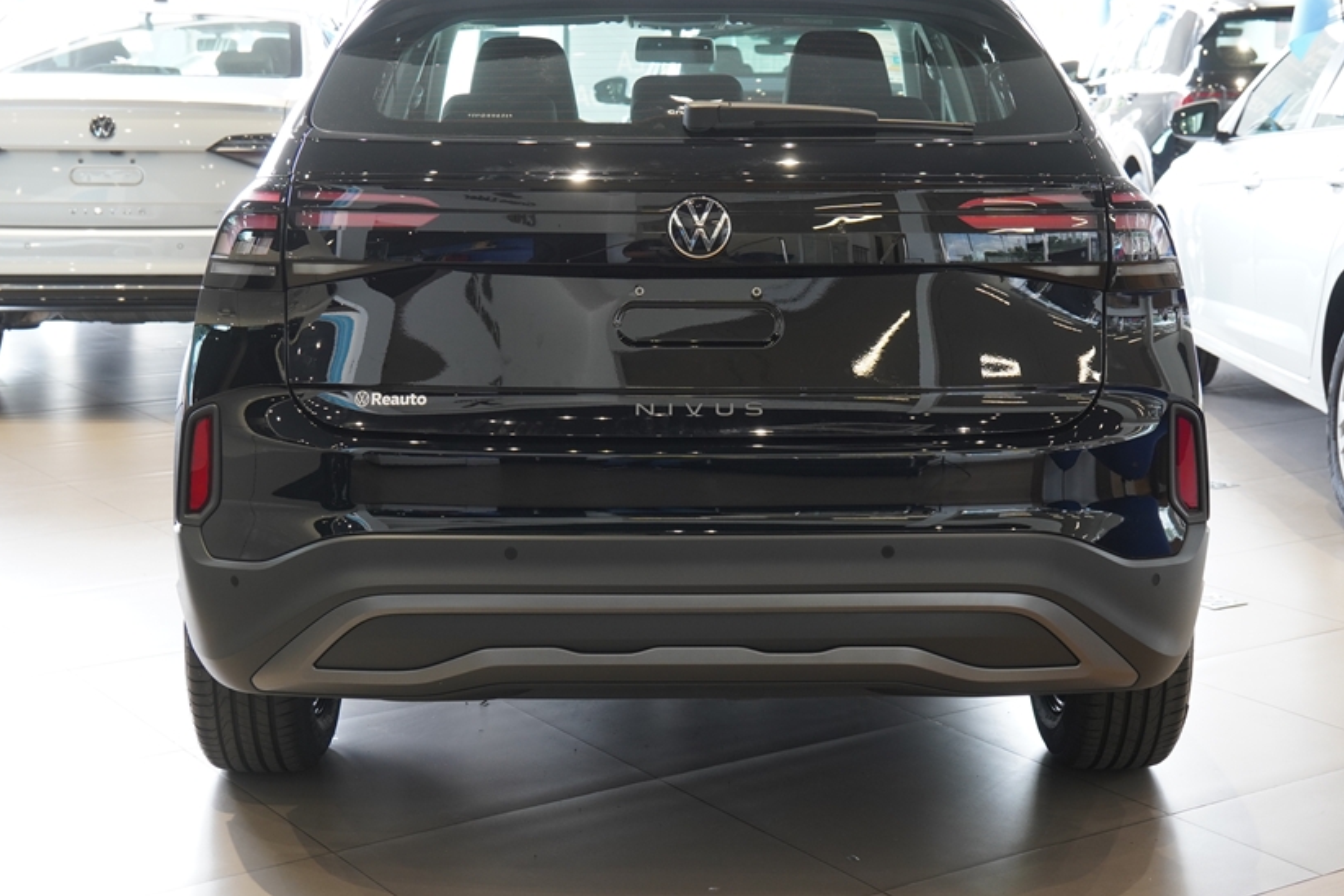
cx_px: 707
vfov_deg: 24.2
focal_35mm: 56
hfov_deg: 35.6
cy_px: 399
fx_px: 2091
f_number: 4
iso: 400
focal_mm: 30
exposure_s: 1/60
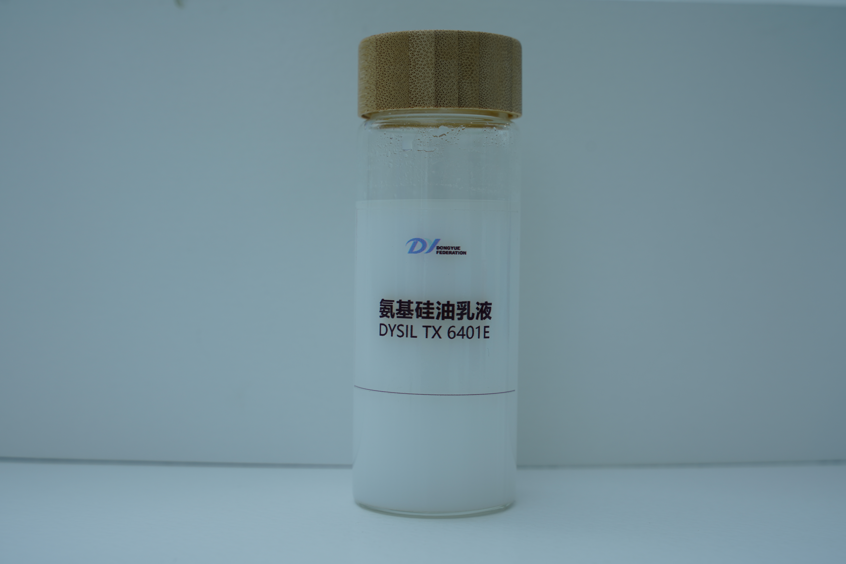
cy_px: 282
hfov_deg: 39.6
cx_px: 423
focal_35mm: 50
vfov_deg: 27.0
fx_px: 1175
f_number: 6.3
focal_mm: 50
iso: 100
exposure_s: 1/100
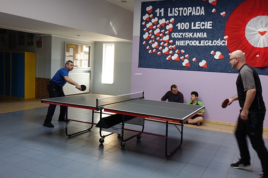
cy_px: 89
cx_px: 134
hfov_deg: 55.8
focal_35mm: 34
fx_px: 253
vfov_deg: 38.9
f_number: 3.5
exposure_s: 1/30
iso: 125
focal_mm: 12.3
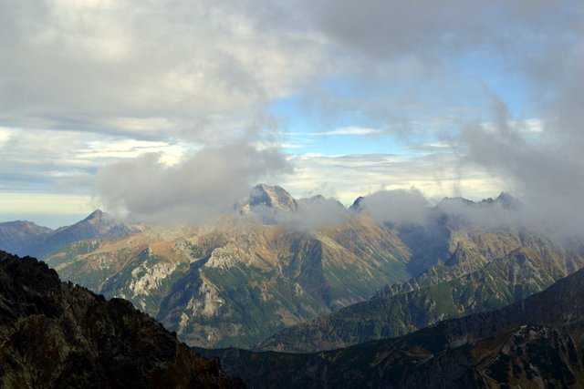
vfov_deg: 30.9
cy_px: 194
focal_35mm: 44
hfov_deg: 45.0
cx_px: 292
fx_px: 706
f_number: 8
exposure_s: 1/250
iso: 100
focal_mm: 29
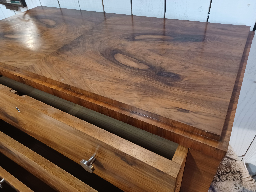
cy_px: 96
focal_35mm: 25
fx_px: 185
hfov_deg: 69.4
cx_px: 128
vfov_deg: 54.9
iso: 500
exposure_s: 1/24
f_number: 1.8
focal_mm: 4.6
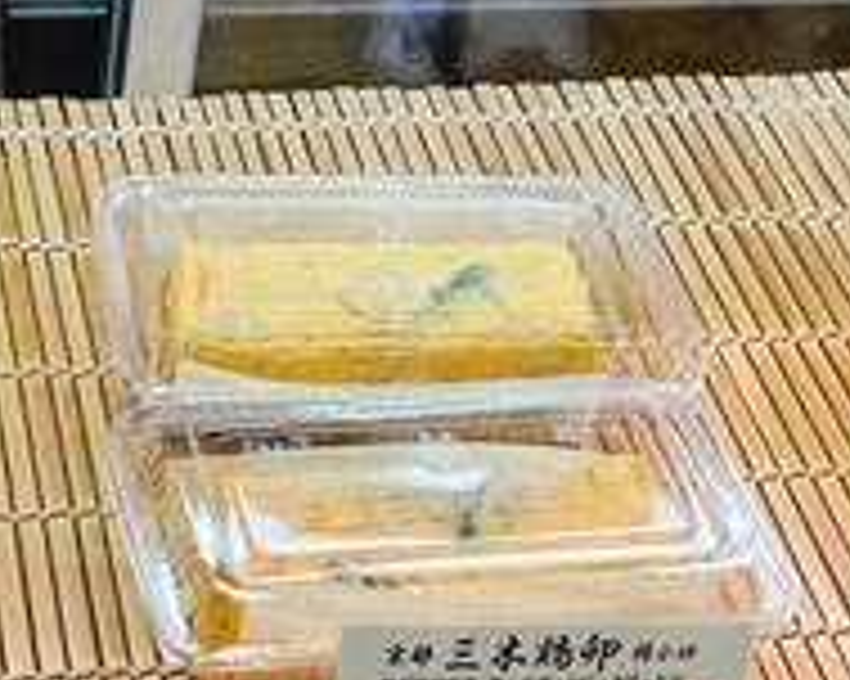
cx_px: -18
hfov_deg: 21.4
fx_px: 2162
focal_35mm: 86
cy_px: 955
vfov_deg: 16.6
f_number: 1.6
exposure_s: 1/120
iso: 80
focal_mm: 4.2
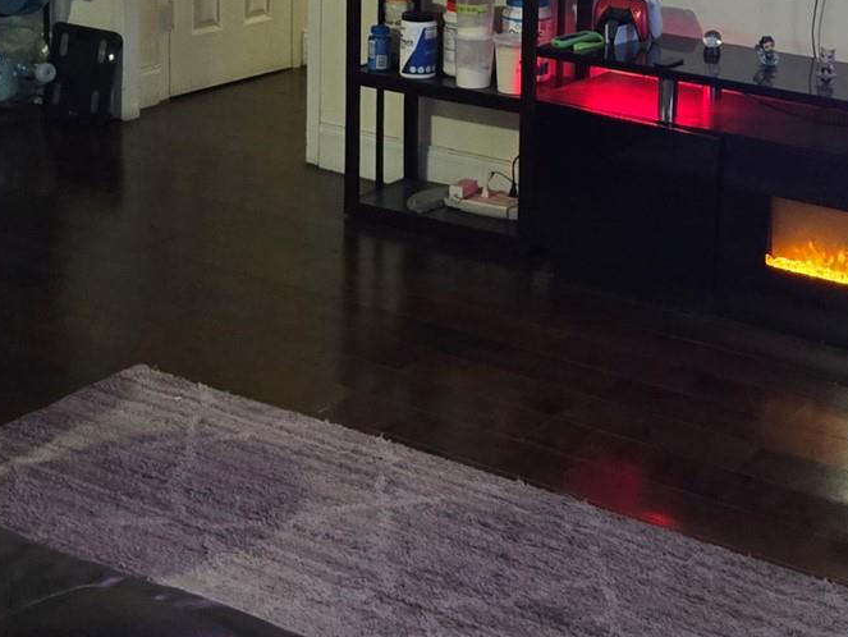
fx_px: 1740
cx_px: 622
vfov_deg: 20.1
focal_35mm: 71
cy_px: -8
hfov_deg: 27.1
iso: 1600
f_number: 1.8
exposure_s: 1/60
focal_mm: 5.4
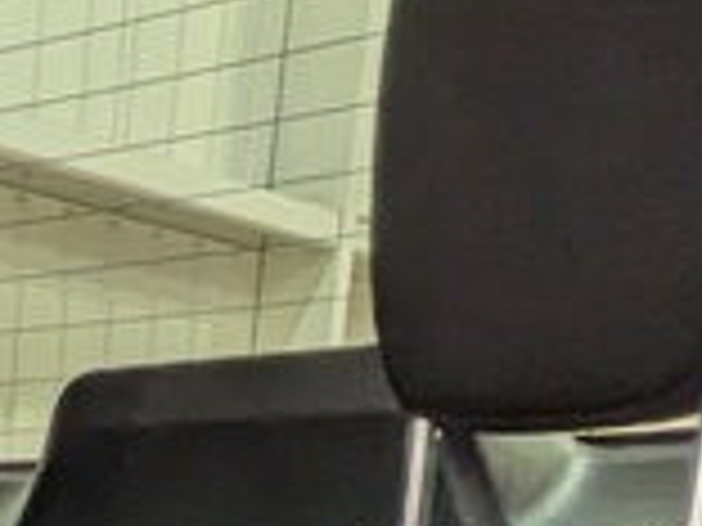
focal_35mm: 92
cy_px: 1200
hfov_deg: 18.9
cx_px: -328
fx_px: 1866
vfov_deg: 12.9
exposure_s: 1/17.1
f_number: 2.2
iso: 62
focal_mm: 1.83
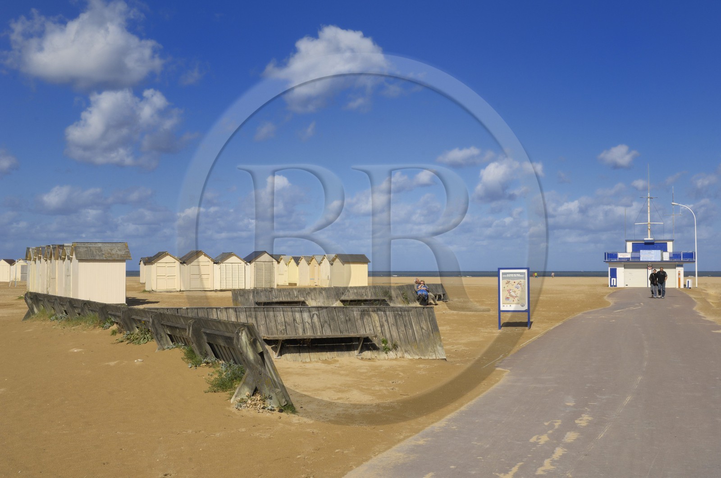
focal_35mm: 42
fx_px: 840
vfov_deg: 31.8
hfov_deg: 46.5
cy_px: 239
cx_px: 360
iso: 100
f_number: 14
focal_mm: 28
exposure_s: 1/160
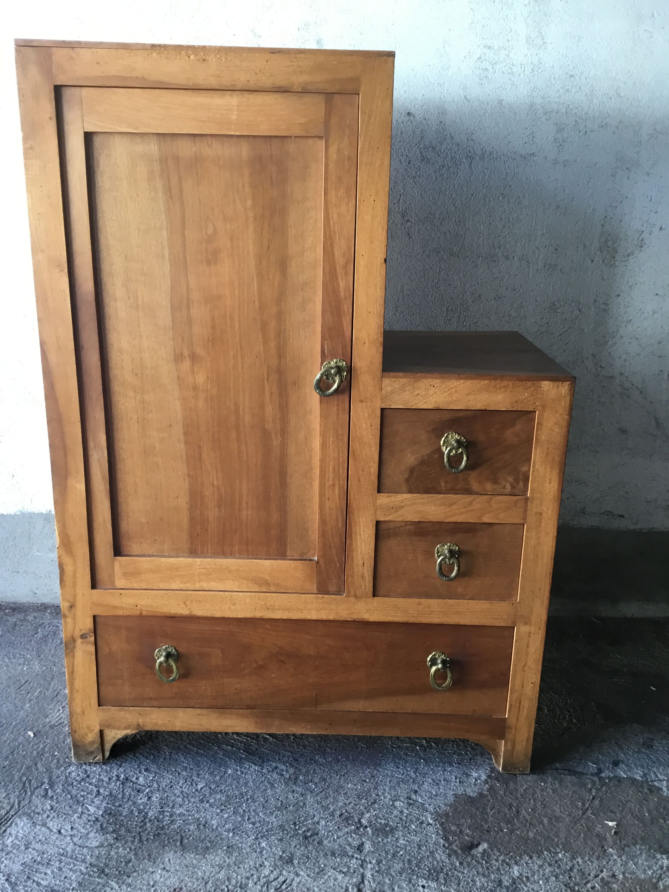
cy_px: 446
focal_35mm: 31
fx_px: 799
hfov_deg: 45.4
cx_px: 334
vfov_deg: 58.4
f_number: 2.4
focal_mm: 3.3
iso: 40
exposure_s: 1/33
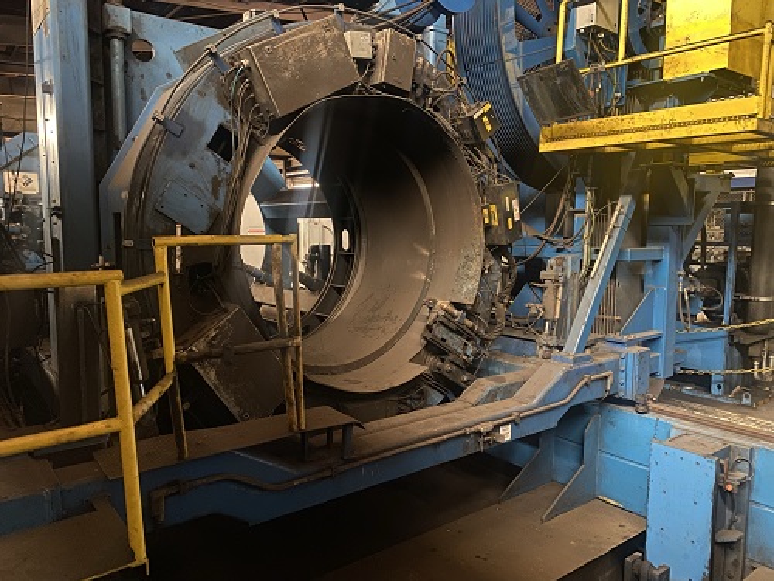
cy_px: 290
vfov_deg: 53.1
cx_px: 387
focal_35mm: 26
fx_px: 581
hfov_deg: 67.3
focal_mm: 4.25
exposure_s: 1/11
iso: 500
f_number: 1.8
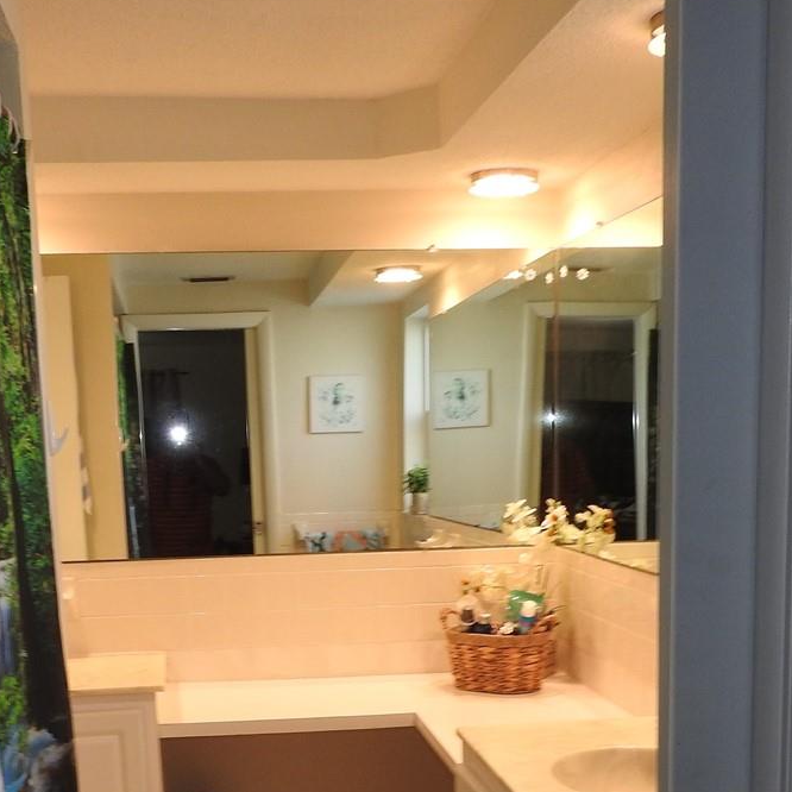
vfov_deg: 32.0
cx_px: 328
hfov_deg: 33.3
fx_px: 1320
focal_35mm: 51
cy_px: 696
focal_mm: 4.3
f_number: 3.3
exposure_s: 1/30
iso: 125
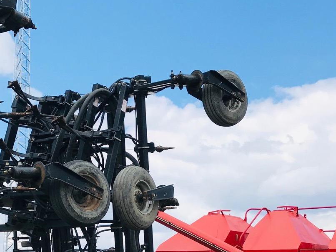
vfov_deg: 20.3
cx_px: 100
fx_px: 680
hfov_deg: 27.5
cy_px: 258
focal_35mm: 70
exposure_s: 1/2083
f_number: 1.8
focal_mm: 3.99
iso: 20
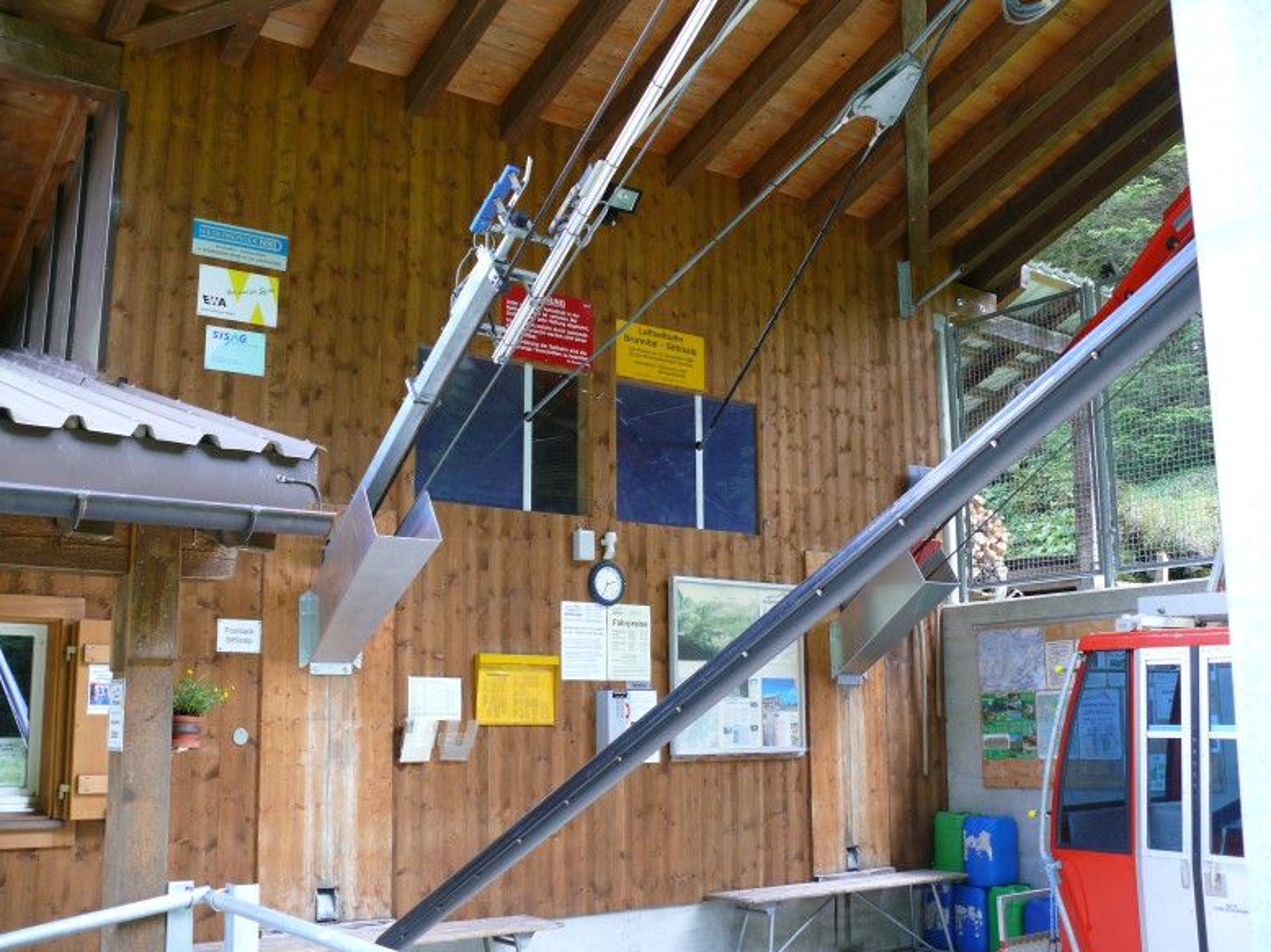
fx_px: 1321
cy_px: 488
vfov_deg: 39.6
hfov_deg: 51.4
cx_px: 631
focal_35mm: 36
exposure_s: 1/60
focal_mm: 7.4
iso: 100
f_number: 2.8
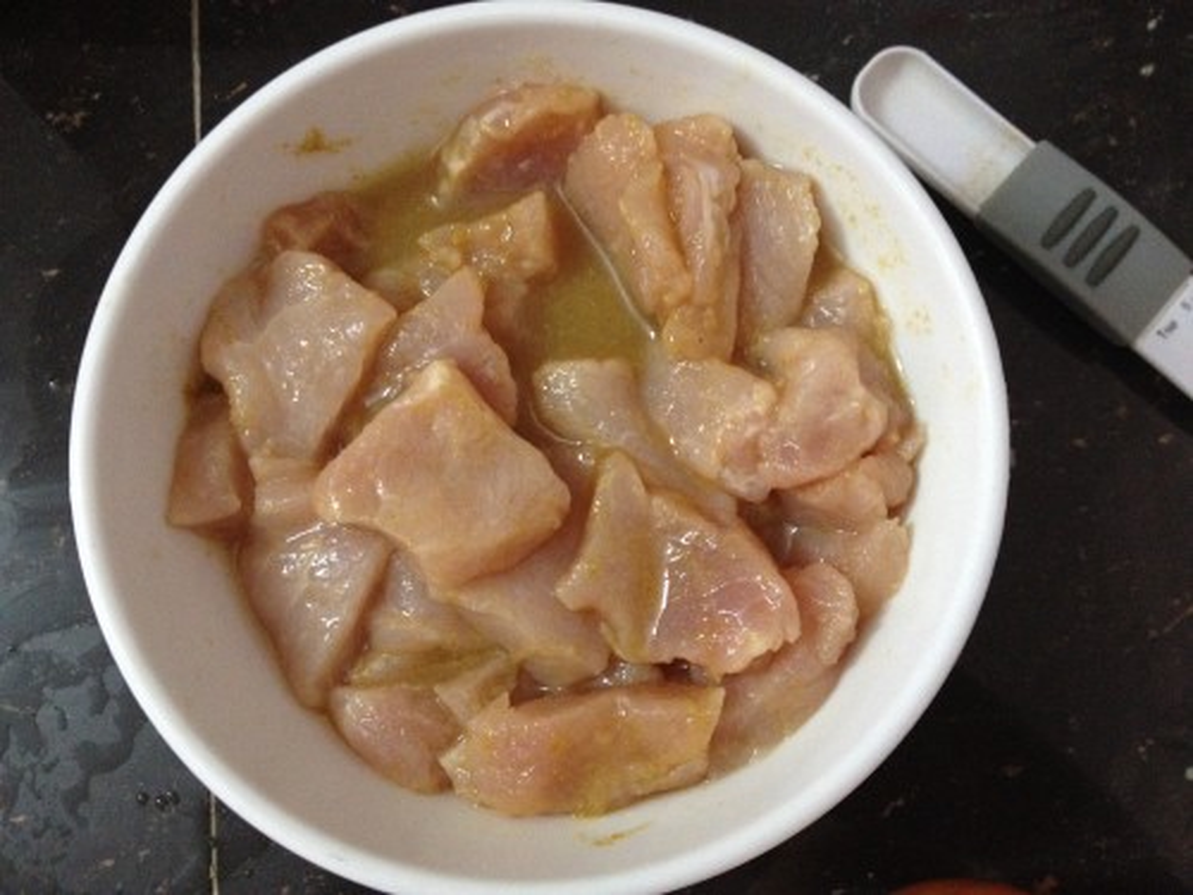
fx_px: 1206
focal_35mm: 35
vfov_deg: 40.7
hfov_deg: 52.6
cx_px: 596
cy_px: 448
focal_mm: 4.28
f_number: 2.4
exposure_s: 1/20
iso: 320
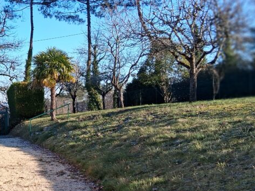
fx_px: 442
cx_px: -13
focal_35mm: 60
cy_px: 112
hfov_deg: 29.6
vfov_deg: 24.4
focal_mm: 3.98
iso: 25
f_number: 1.8
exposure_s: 1/272
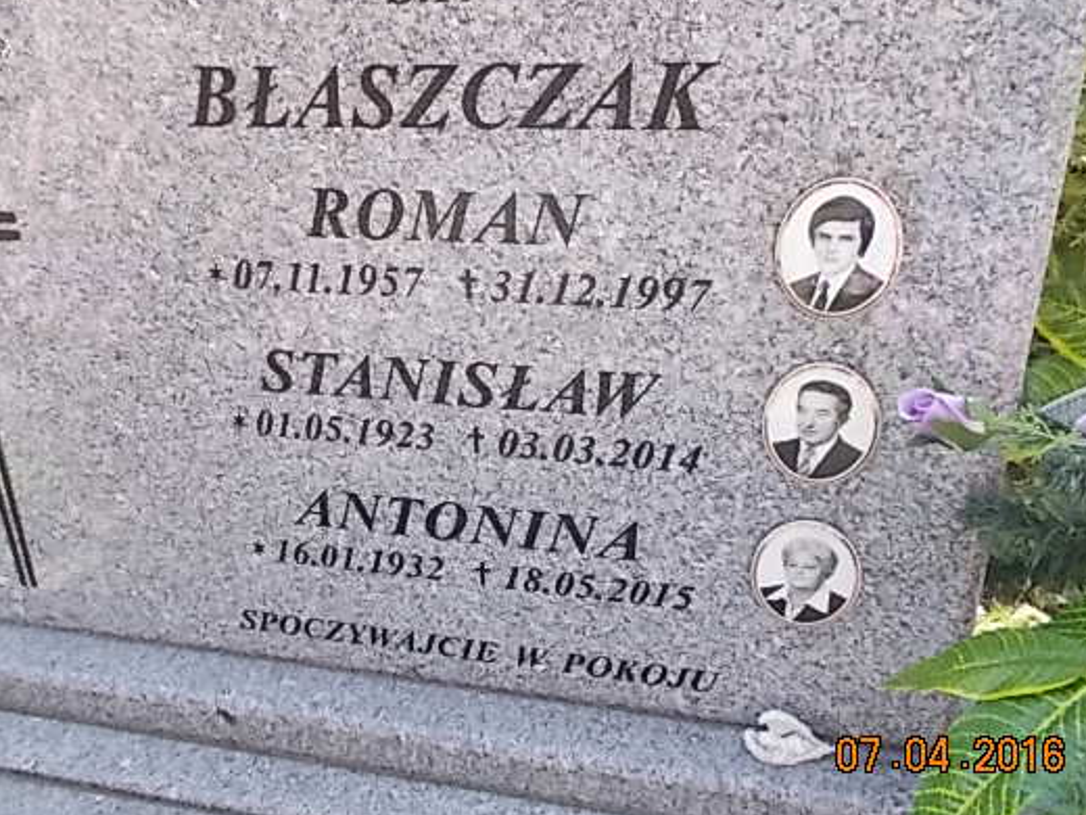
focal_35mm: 32
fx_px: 1004
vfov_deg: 44.1
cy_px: 372
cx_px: 464
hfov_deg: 56.6
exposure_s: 1/125
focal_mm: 4.6
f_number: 3.2
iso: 80
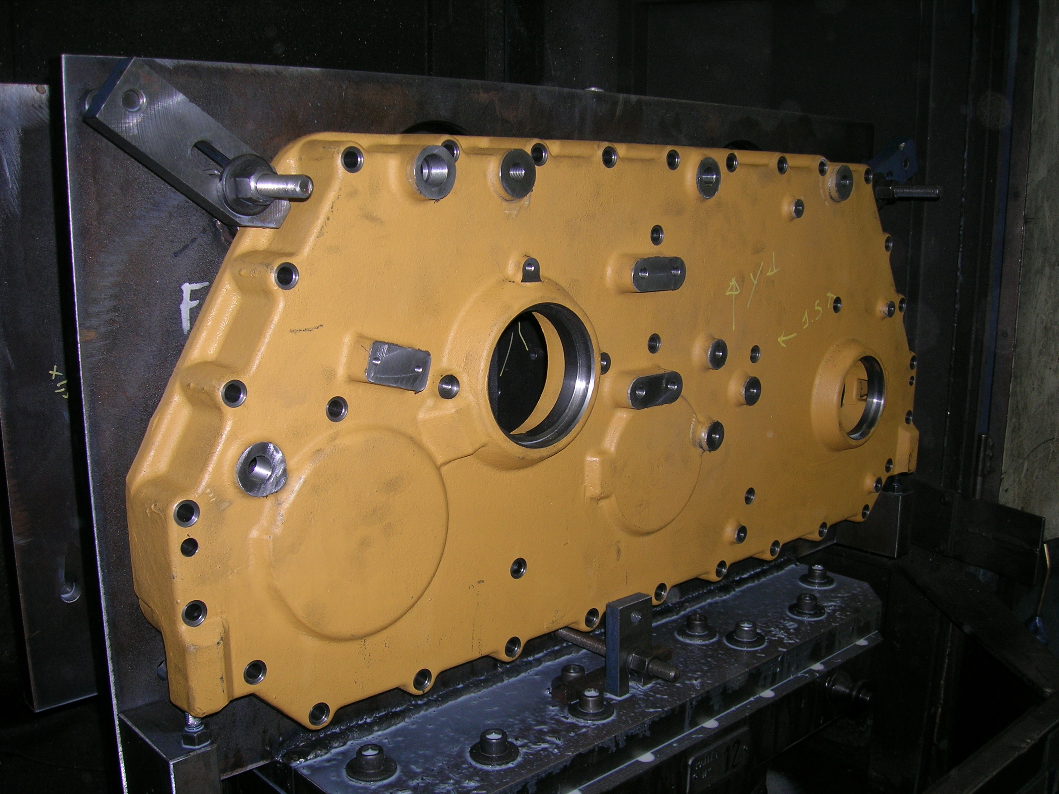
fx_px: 1040
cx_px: 530
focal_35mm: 34
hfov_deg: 54.0
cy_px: 397
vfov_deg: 41.8
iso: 50
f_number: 2.9
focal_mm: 5.7
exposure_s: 1/60.1
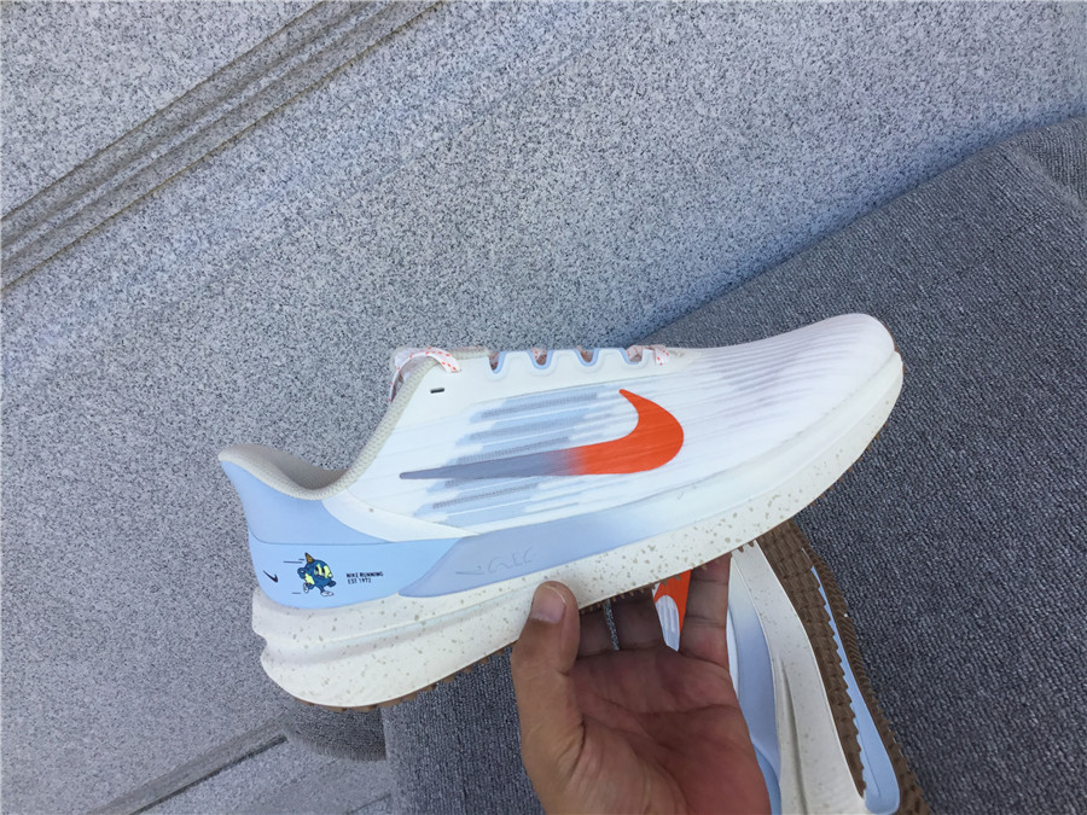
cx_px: 544
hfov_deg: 58.4
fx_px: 973
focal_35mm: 31
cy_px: 408
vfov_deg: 45.4
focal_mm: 3.3
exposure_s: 1/263
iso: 25
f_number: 2.4
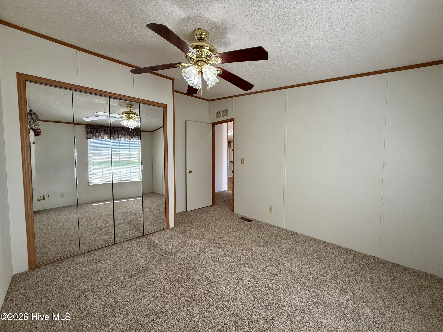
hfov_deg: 102.1
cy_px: 166
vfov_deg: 85.7
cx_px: 222
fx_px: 179
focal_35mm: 14
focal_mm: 2.22
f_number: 2.2
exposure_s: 1/99
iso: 100
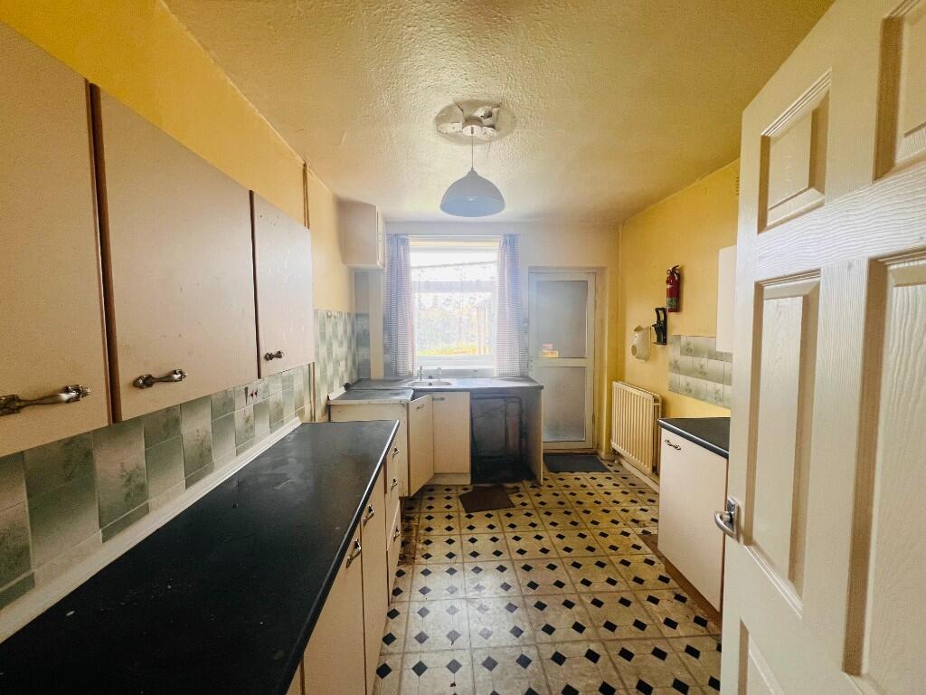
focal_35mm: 13
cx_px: 463
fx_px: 348
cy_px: 348
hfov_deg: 106.2
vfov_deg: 89.9
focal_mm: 1.57
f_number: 1.8
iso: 100
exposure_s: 1/99
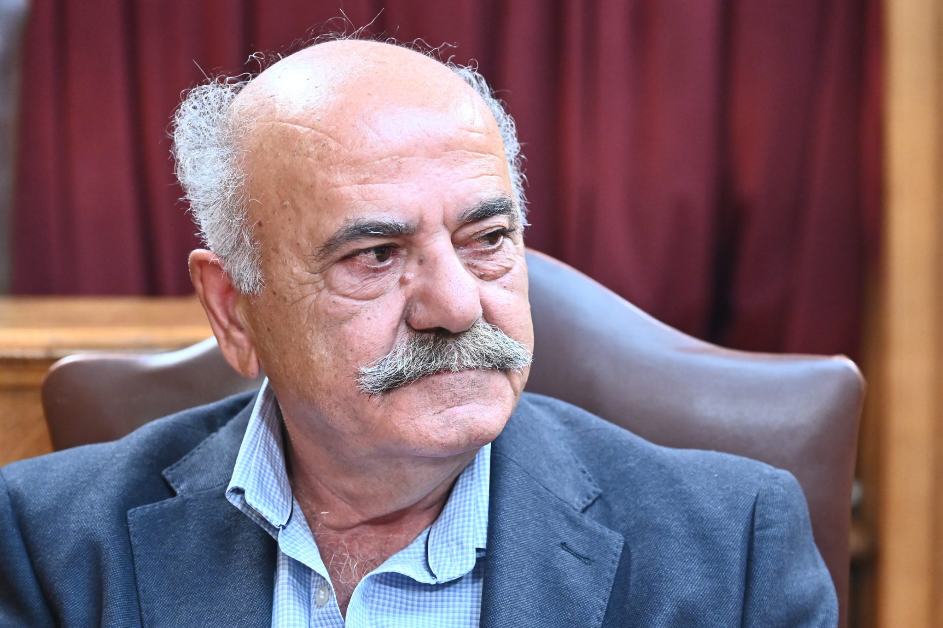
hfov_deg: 20.6
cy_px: 314
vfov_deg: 13.8
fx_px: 2592
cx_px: 472
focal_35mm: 99
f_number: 5
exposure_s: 1/250
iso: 4500
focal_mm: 99
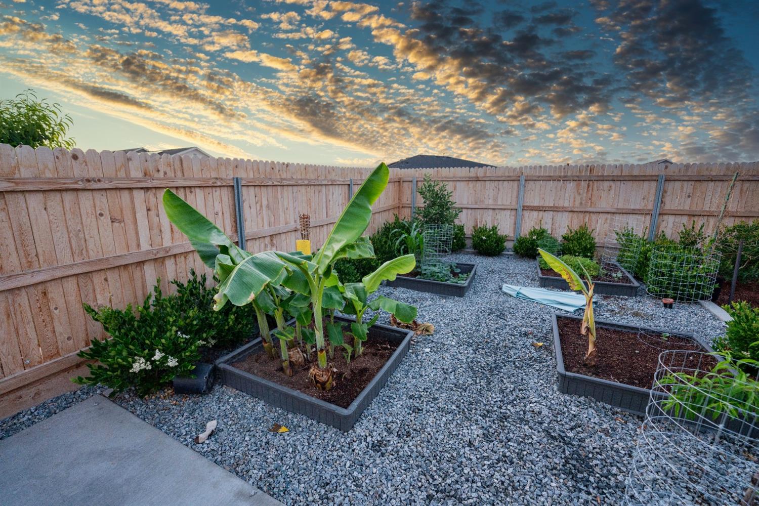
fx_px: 295
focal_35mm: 14
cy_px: 253
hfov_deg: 104.3
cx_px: 380
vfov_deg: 81.2
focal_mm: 14
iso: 1250
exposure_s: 1/30
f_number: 3.2
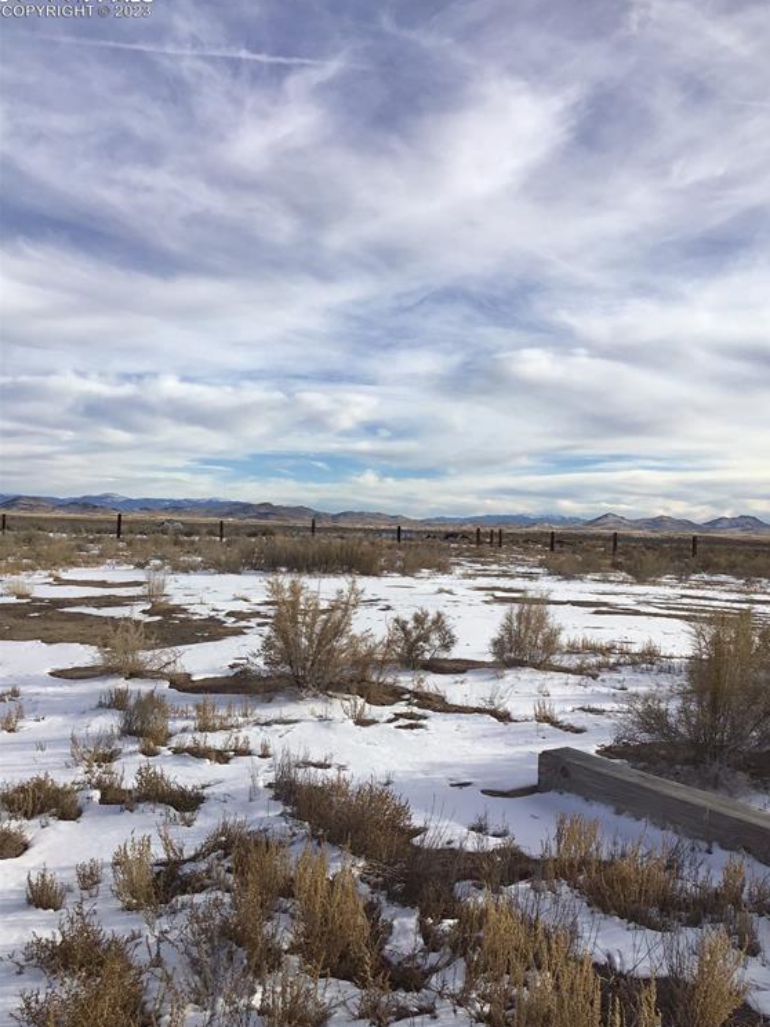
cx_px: 396
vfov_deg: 56.8
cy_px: 504
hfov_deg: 44.2
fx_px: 949
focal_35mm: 32
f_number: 2.4
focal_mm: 3.3
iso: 25
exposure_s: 1/1698
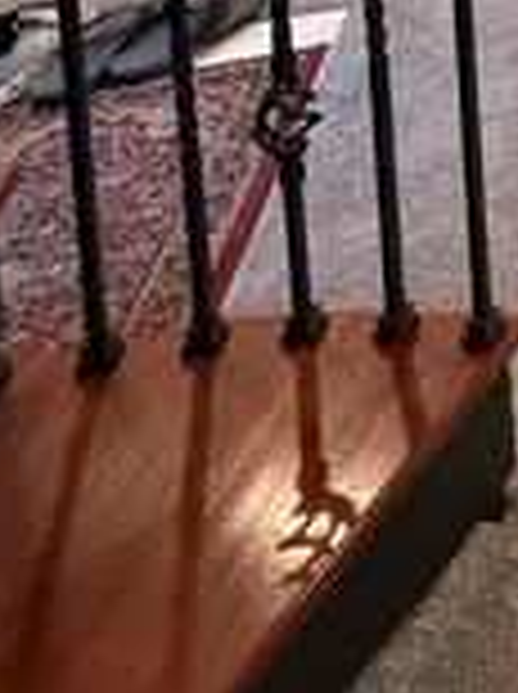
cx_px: 1243
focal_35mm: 70
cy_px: -594
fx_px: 1401
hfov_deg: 14.2
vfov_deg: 19.6
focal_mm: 2.22
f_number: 2.2
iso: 320
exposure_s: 1/60
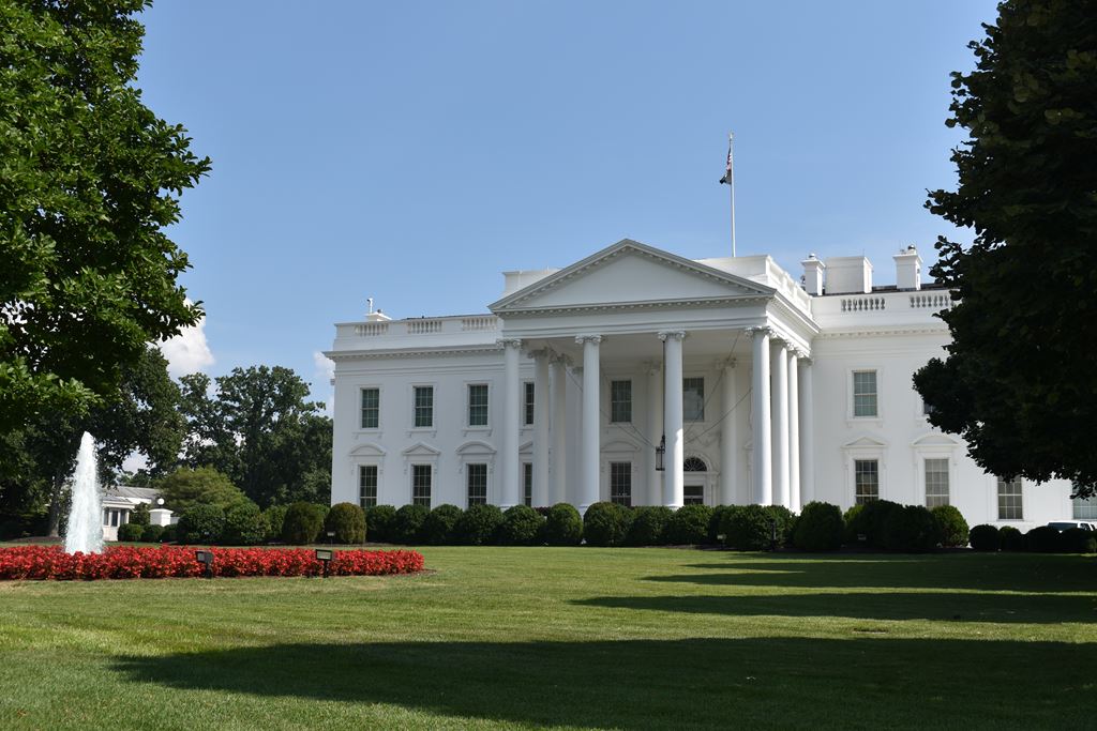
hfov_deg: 43.6
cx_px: 548
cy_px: 366
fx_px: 1371
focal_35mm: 45
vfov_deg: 29.9
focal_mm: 30
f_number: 8
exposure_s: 1/320
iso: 100
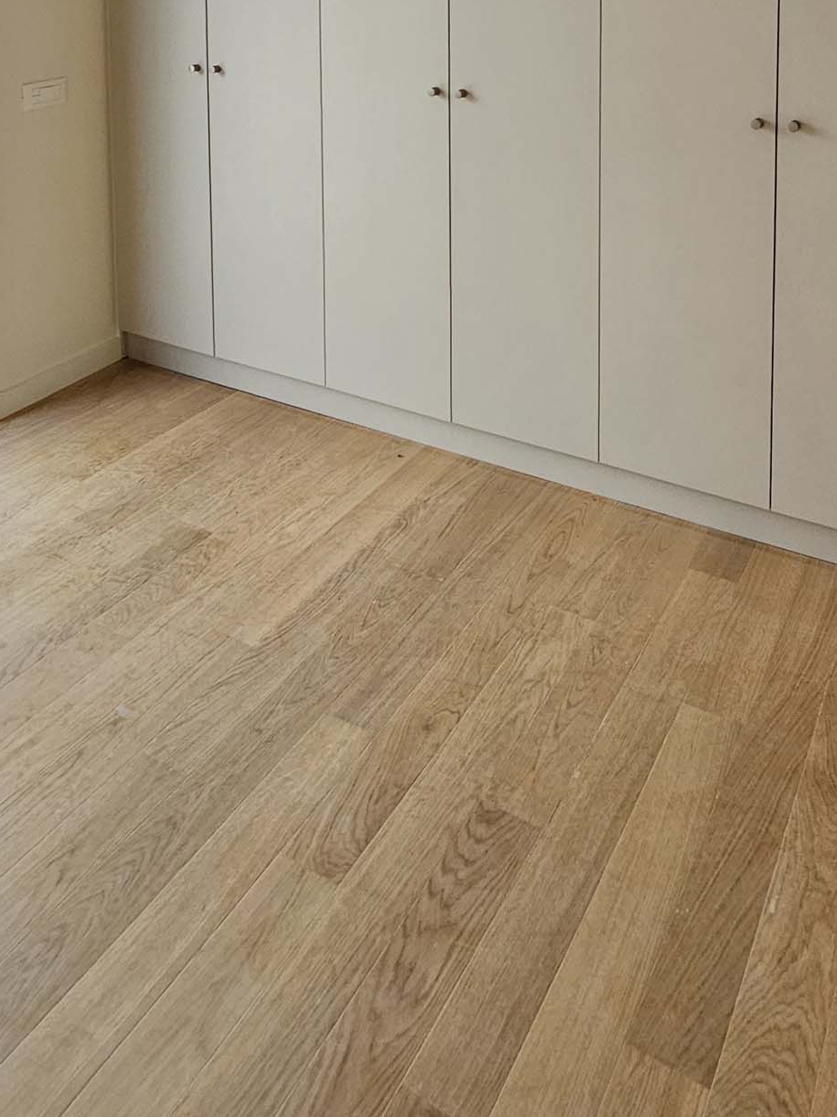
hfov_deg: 50.3
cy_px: -12
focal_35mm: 27
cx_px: 568
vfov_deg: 51.6
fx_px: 871
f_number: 2.2
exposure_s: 1/100
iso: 200
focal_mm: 2.2
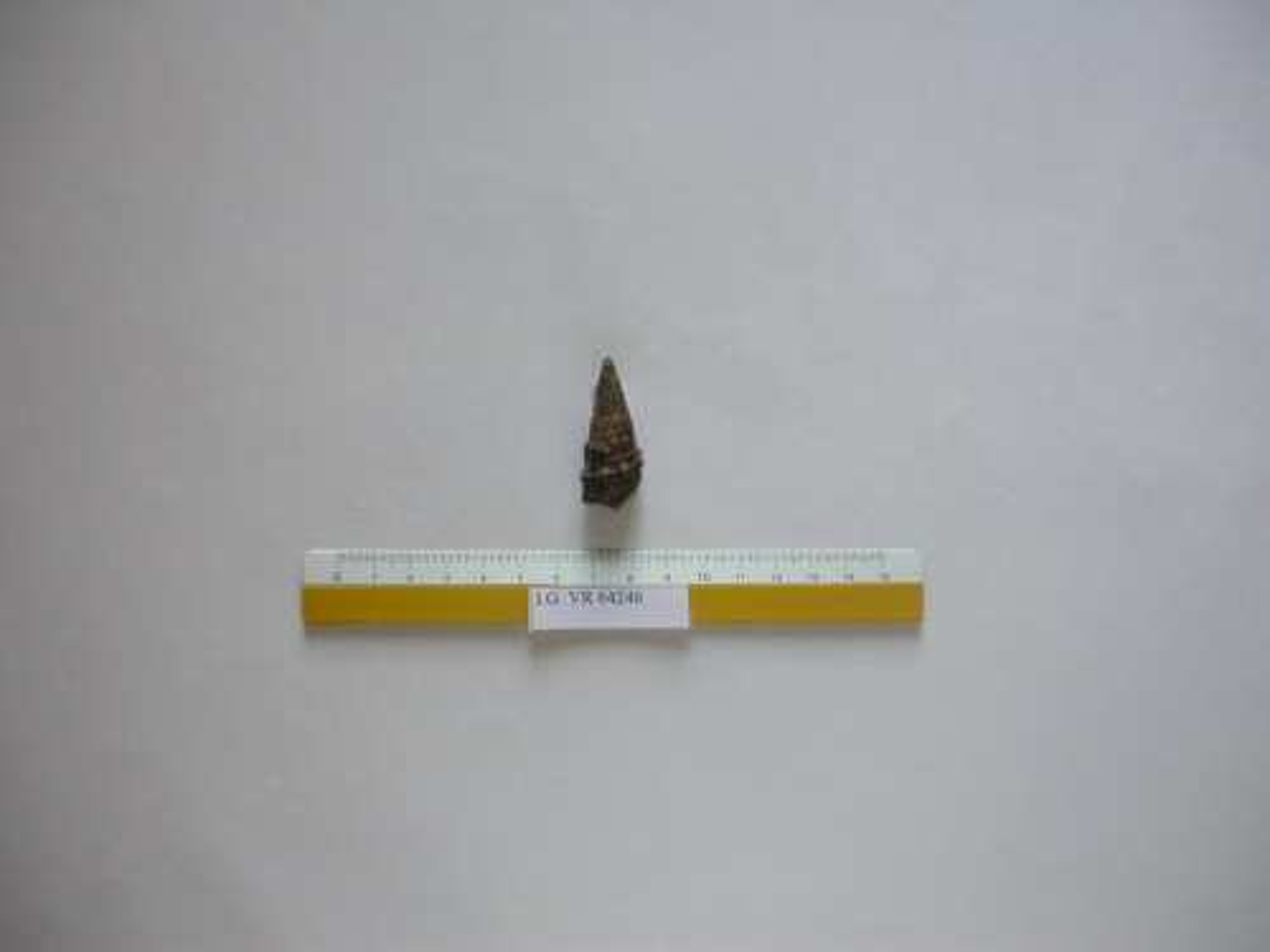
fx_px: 1394
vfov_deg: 37.7
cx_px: 635
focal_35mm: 38
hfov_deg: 49.0
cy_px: 476
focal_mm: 7.85
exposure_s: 1/50.9
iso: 100
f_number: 2.6
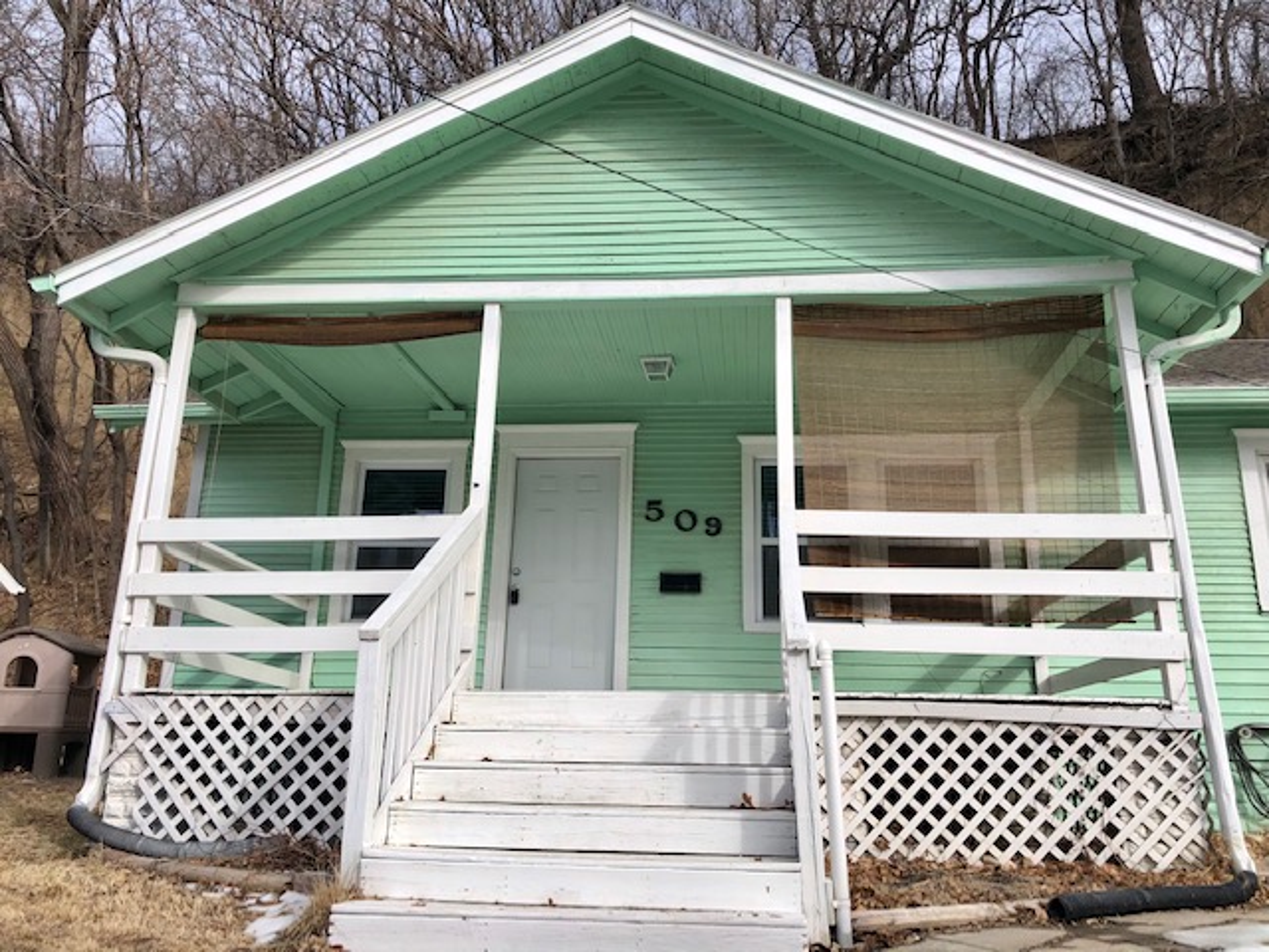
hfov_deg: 63.4
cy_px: 476
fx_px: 1026
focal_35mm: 28
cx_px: 634
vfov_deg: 49.7
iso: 25
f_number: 1.8
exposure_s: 1/2525
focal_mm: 4
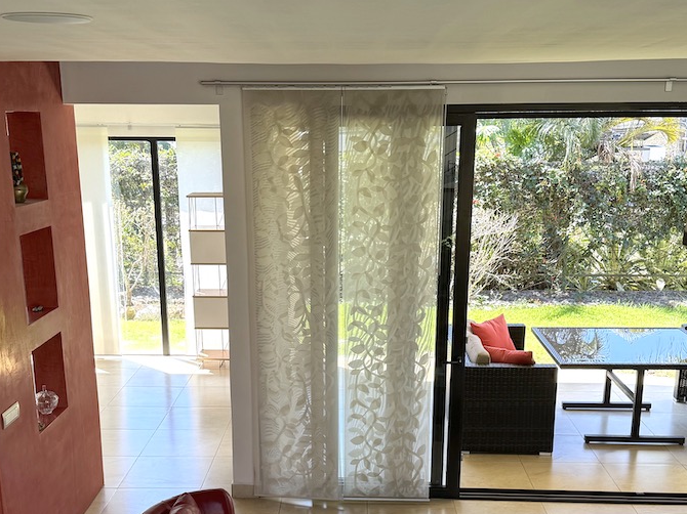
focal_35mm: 43
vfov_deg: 33.2
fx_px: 853
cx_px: 327
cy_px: 356
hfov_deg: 43.9
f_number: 1.78
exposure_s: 1/302
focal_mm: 6.86
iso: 80
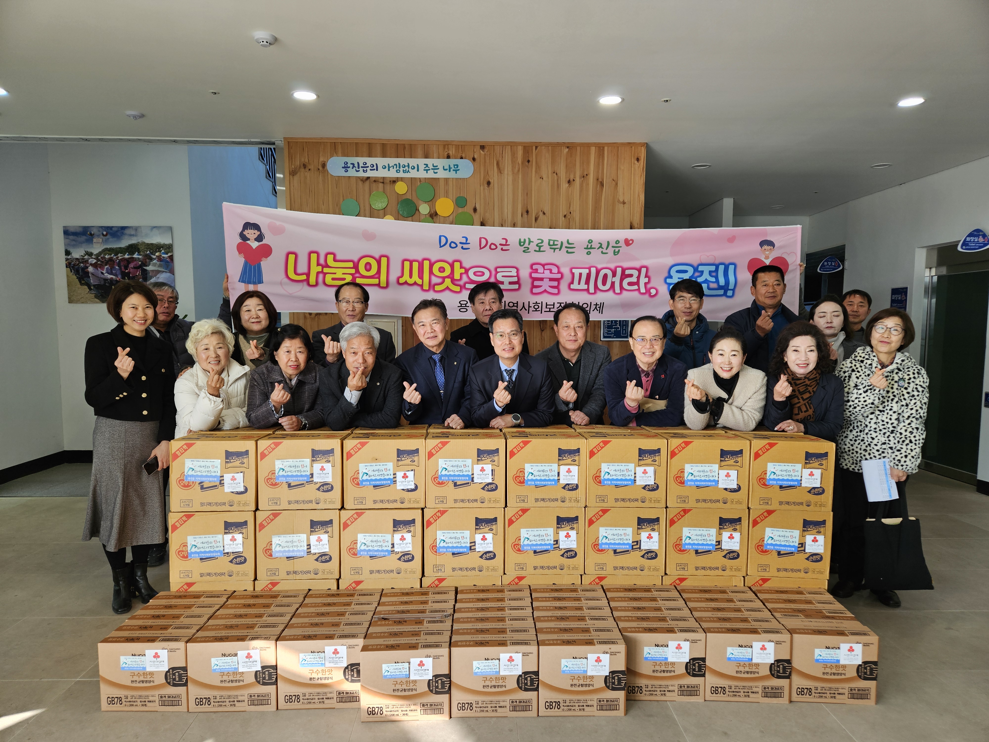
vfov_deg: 58.9
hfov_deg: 73.9
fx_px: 657
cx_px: 494
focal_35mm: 23
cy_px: 371
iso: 40
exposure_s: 1/120
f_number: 1.8
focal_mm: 5.4
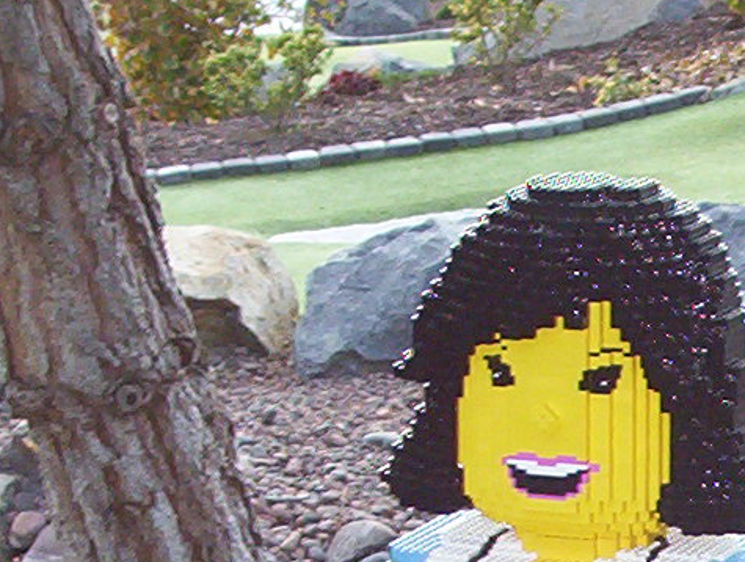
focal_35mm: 227
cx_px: 1065
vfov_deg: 6.5
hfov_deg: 8.5
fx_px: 4894
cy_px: 823
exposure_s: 1/80.5
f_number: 3.26
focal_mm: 8.74
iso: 140
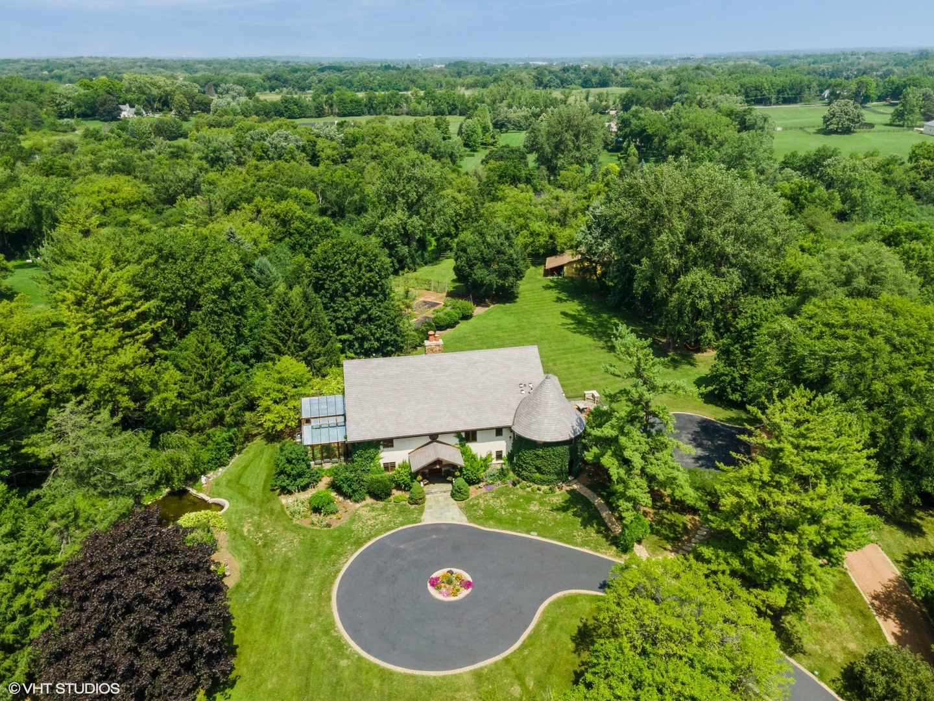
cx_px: 467
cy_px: 350
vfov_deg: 56.8
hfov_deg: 71.6
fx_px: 648
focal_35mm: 24
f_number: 2.8
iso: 100
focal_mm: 4.5
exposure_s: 1/240
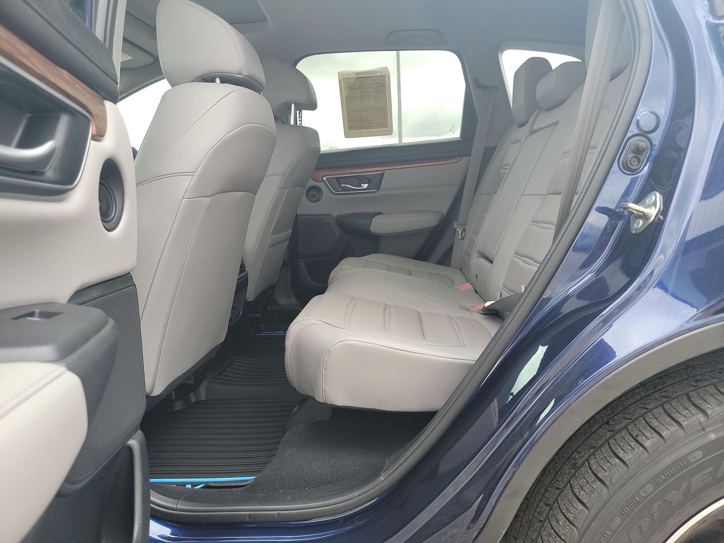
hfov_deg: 71.6
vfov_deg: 56.8
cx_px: 362
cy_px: 272
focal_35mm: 24
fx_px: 502
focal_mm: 6.7
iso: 90
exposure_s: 1/119
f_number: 1.8
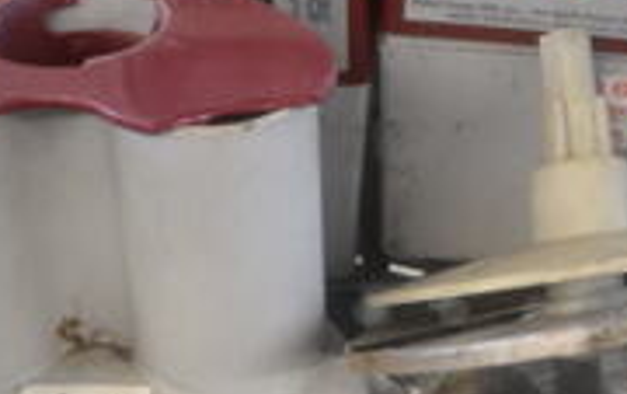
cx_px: 453
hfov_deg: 27.9
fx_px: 1249
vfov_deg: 17.4
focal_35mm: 73
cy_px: 422
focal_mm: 18
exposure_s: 1/125
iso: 1250
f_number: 3.5
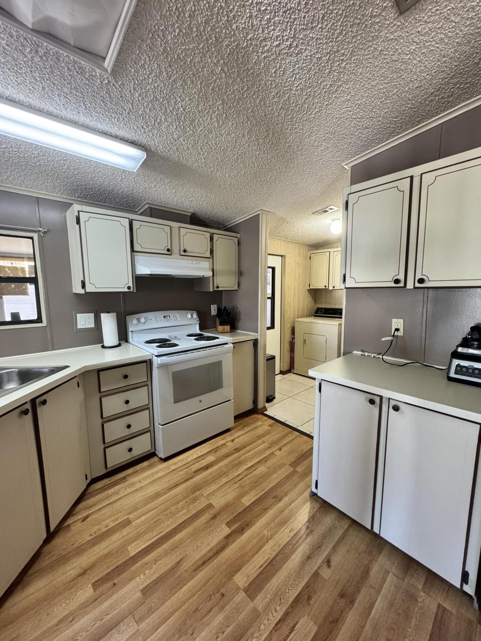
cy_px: 320
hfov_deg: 85.7
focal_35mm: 14
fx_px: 259
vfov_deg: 102.1
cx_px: 240
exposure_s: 1/60
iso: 400
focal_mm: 2.22
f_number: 2.2
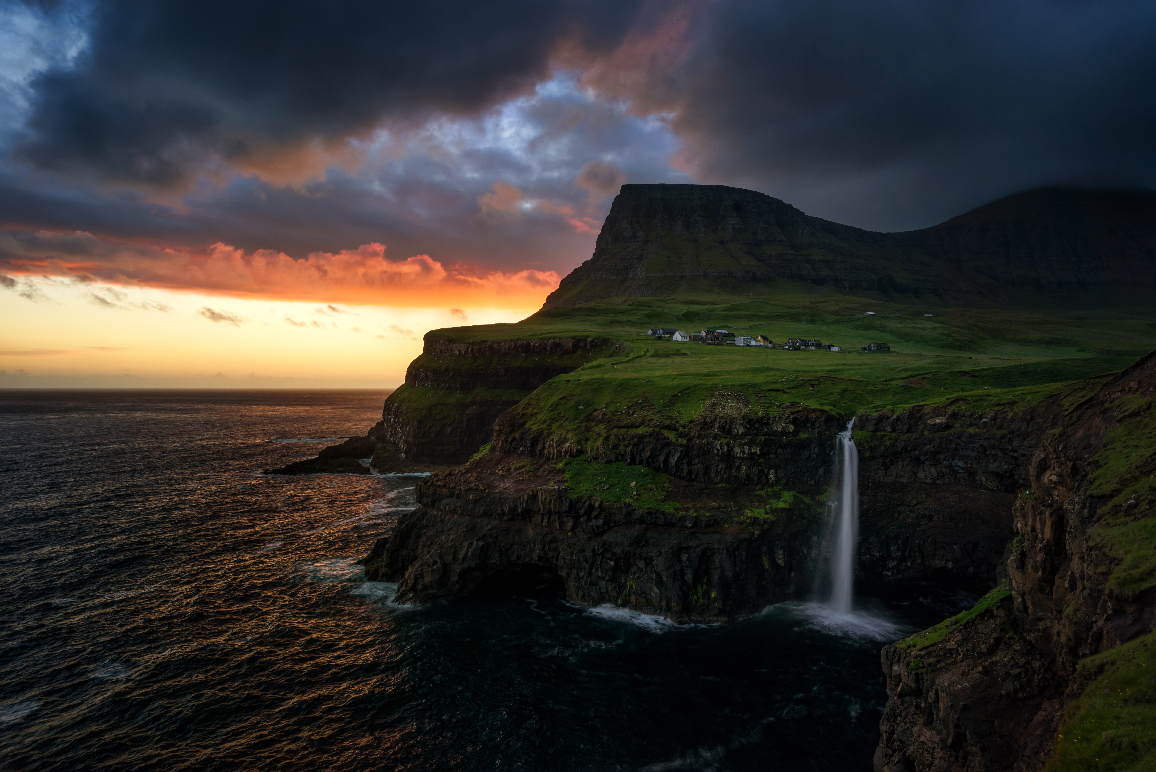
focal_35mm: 21
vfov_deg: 59.5
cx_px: 578
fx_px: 675
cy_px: 386
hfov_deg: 81.2
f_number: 10
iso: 100
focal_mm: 21
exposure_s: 1/10
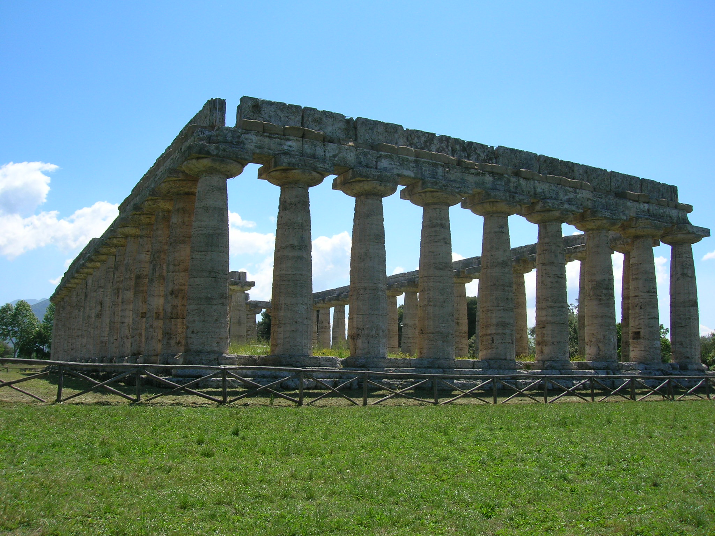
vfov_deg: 41.8
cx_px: 358
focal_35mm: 34
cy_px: 268
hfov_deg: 54.0
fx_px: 702
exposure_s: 1/377
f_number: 4.9
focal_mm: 5.7
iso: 50
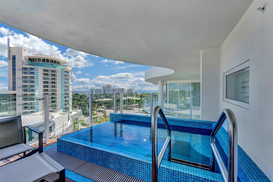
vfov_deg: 77.7
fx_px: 113
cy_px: 91
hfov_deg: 100.8
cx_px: 136
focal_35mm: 15
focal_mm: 14.9
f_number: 10
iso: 400
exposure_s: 1/500
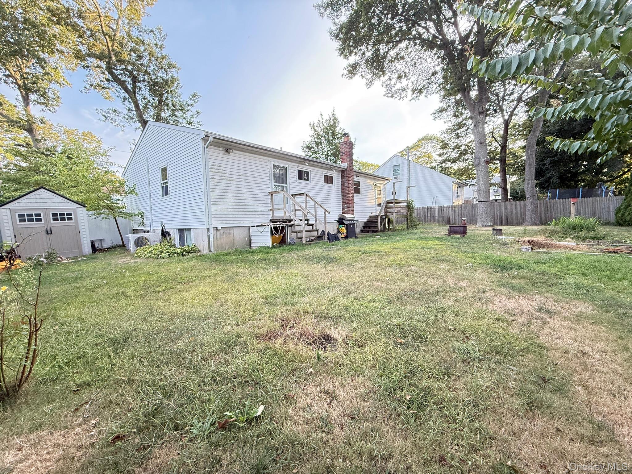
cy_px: 237
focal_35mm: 14
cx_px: 316
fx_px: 256
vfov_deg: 85.7
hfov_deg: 102.1
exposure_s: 1/99
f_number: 2.2
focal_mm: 2.22
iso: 250
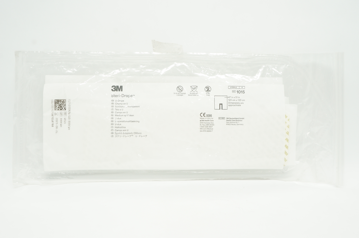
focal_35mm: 34
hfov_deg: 55.2
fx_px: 344
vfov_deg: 38.3
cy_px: 119
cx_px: 180
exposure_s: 1/15
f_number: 11
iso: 400
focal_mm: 23
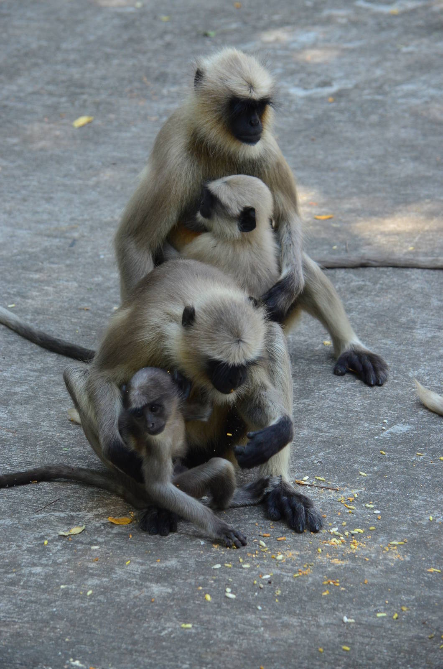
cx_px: 222
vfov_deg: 13.1
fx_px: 2920
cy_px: 334
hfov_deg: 8.7
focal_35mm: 158
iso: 1250
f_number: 8
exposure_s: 1/1000
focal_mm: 105
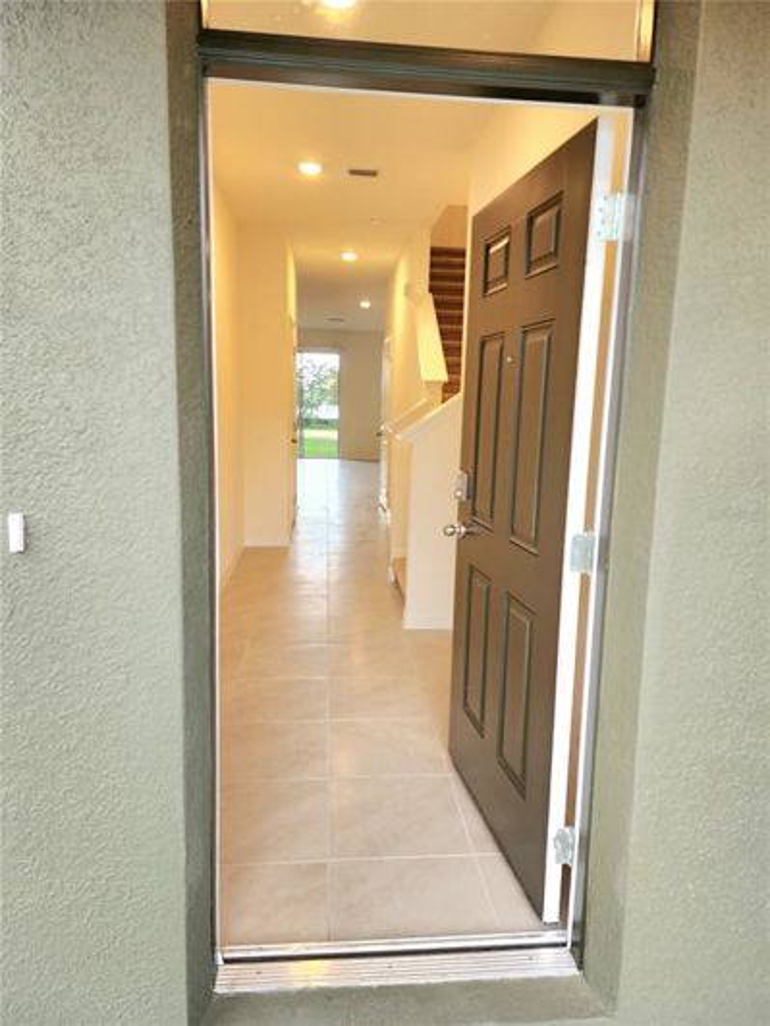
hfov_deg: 58.9
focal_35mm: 23
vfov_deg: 73.9
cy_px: 513
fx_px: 682
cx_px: 385
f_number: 1.8
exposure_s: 1/120
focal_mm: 6.4
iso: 80
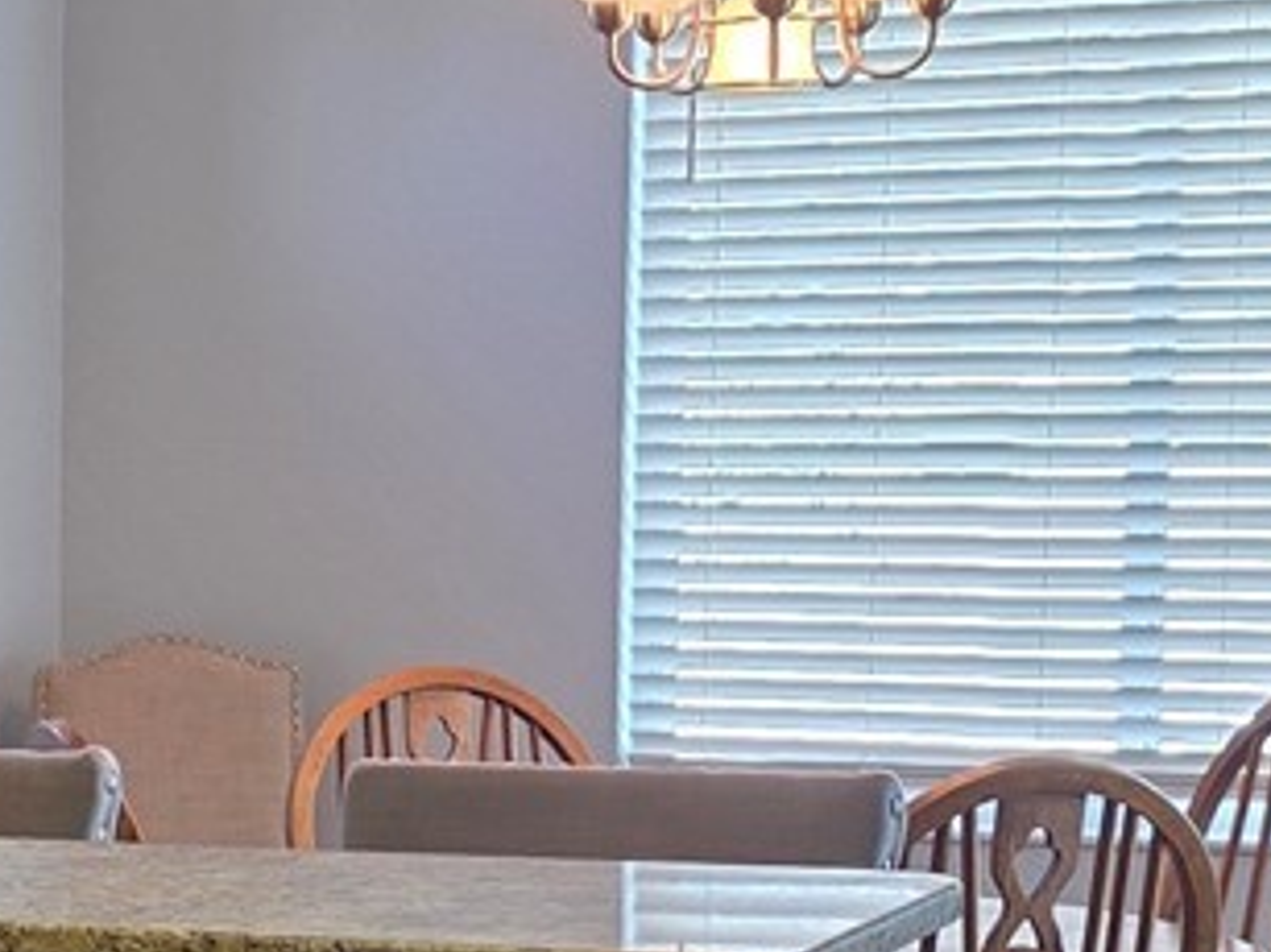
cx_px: -327
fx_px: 4404
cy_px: 973
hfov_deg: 15.7
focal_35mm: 120
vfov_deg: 12.2
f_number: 1.7
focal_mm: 6.25
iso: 100
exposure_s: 1/120
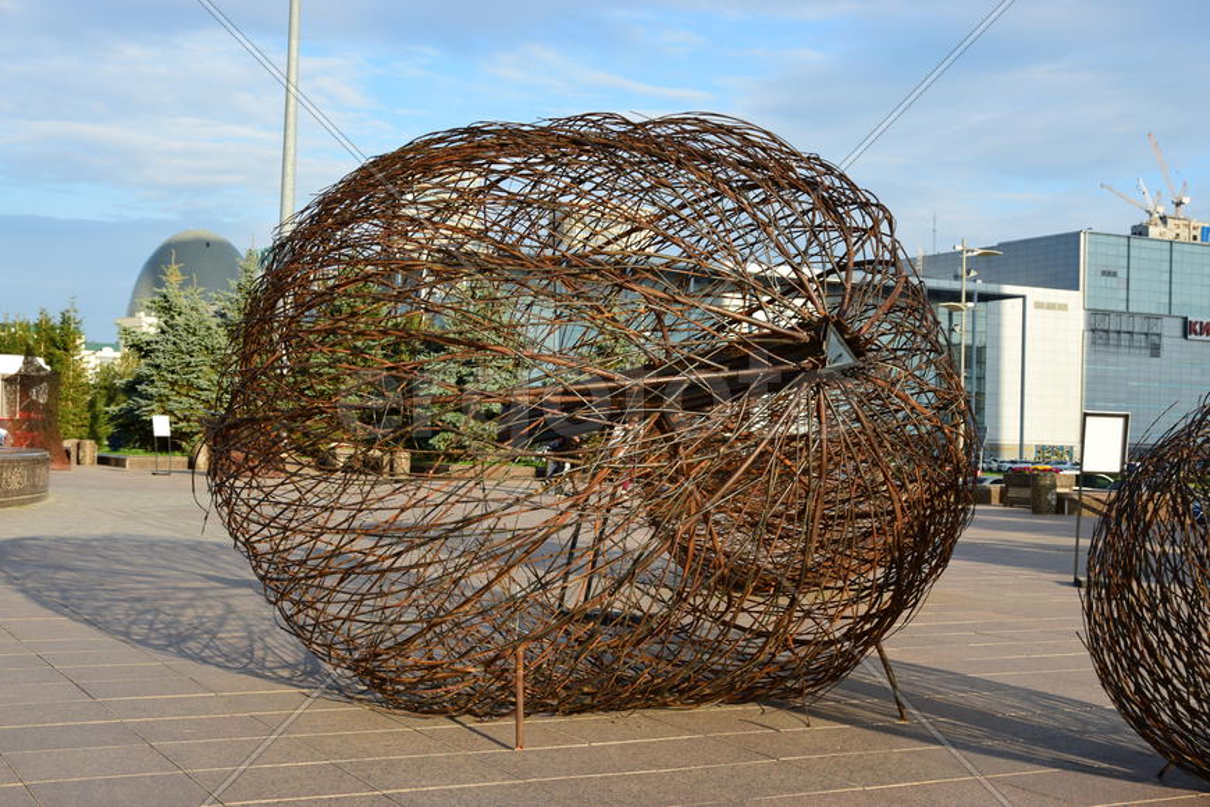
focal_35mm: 48
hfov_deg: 41.1
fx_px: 1613
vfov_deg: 28.1
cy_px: 404
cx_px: 605
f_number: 9
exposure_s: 1/100
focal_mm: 32
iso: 100
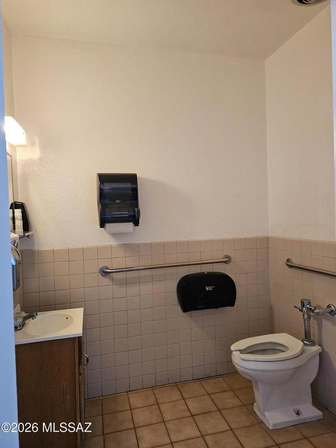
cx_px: 168
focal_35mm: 23
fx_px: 298
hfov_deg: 58.9
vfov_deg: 73.9
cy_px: 224
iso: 800
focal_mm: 6.3
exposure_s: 1/120
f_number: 1.7
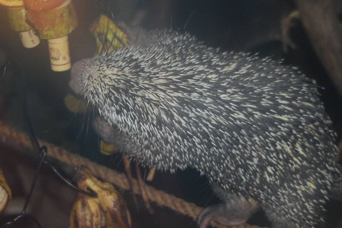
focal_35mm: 133
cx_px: 155
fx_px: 1261
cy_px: 92
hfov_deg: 15.4
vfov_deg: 10.3
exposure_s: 1/60
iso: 400
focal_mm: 55
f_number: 4
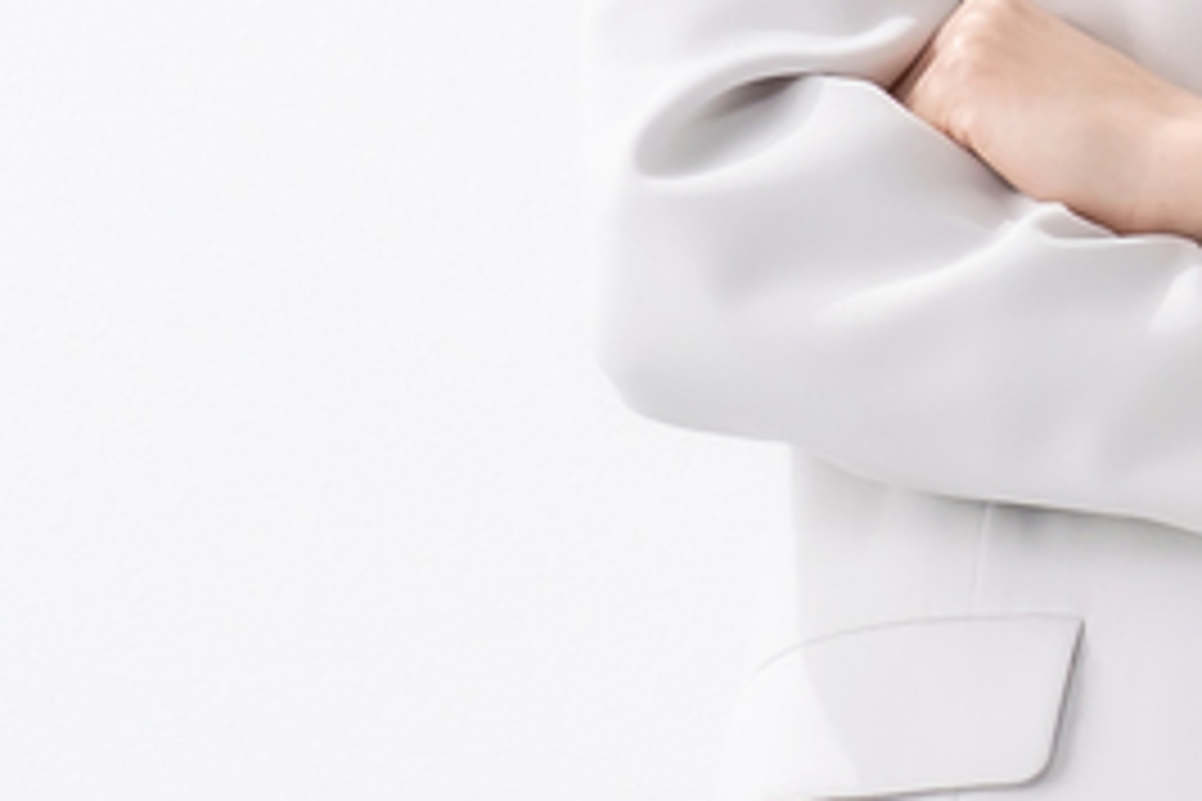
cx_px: 3538
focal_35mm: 525
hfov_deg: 3.8
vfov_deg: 2.6
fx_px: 17528
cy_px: -623
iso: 400
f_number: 4.5
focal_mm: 70
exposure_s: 1/200
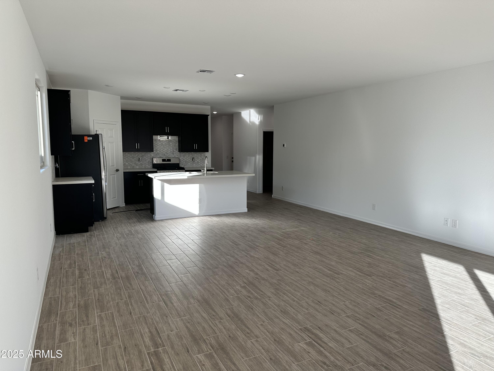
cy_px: 186
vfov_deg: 56.8
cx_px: 247
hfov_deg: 71.6
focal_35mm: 24
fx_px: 343
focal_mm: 6.86
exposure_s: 1/292
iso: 80
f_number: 1.78
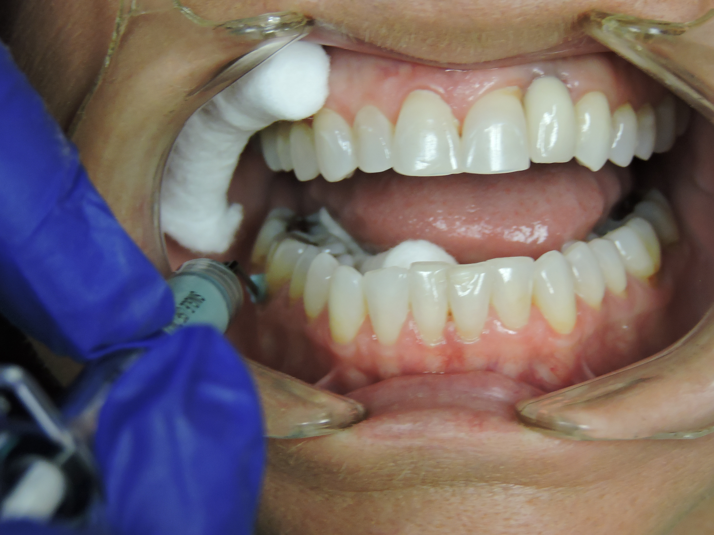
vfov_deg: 5.9
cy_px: 268
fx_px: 5157
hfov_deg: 7.9
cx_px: 357
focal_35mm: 250
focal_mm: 44.6
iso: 560
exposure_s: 1/50
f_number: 4.7
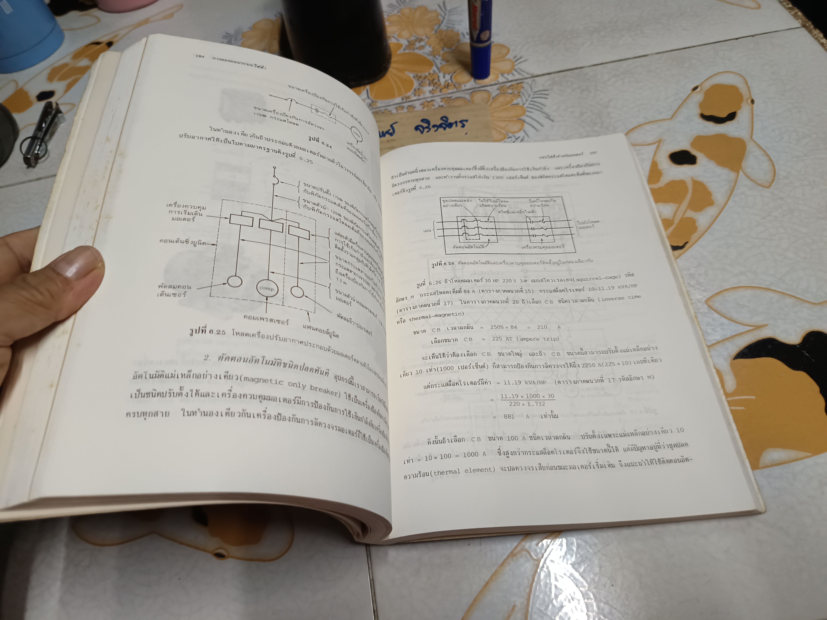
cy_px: 310
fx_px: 573
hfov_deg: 71.6
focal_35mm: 24
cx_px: 414
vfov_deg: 56.8
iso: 1009
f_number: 1.7
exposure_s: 1/50
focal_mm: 5.31
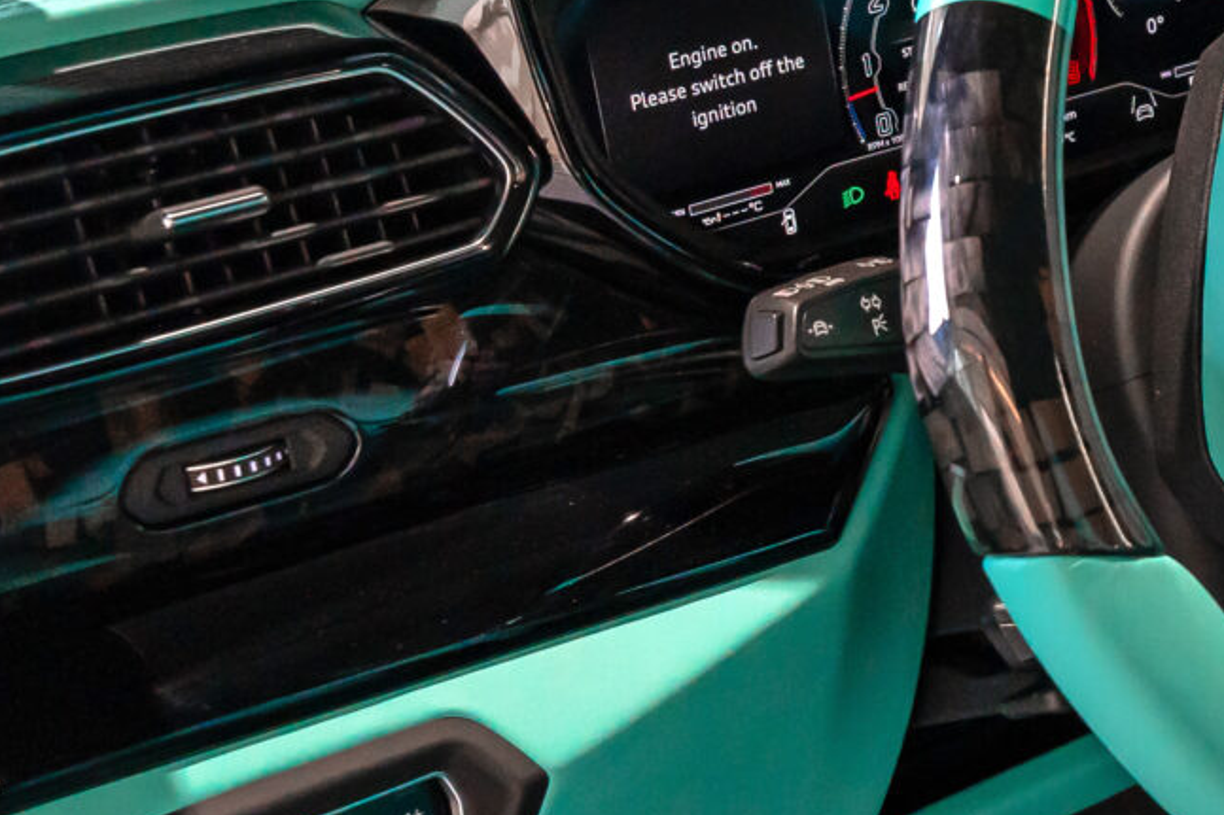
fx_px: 3229
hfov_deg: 19.5
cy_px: 336
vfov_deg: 14.4
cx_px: 1659
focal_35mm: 95
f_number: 5
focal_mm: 24
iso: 1250
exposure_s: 1/200
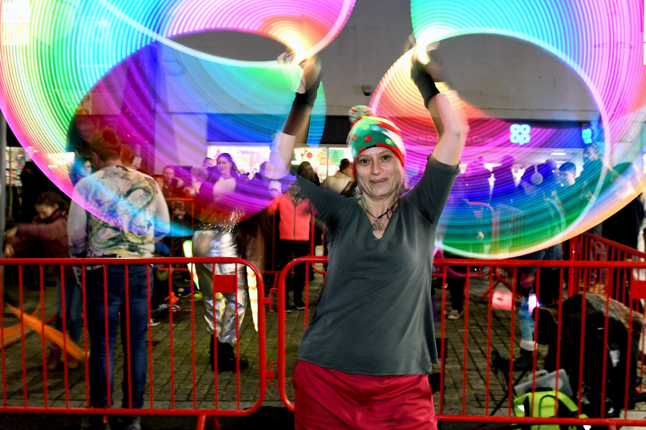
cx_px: 323
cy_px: 215
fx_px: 700
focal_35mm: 39
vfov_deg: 34.2
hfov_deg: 49.6
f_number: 7.1
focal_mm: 26
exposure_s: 1/6
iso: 1000
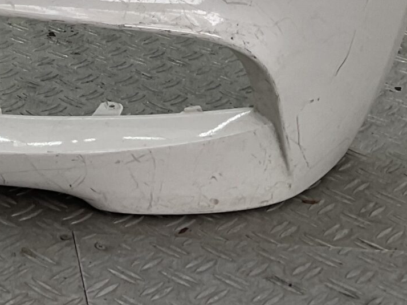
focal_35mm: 104
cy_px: -224
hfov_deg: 17.2
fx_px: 1222
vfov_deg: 13.0
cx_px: -190
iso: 16
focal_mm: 3
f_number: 1.8
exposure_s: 1/144
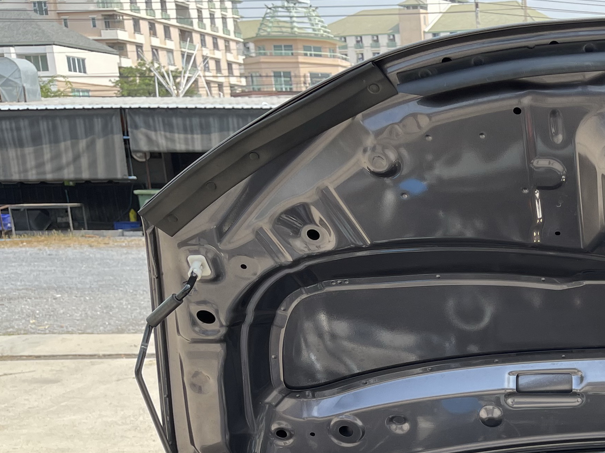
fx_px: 1049
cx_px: 685
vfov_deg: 23.1
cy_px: 488
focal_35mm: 60
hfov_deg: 28.8
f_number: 1.6
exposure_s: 1/1140
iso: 32
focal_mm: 5.1
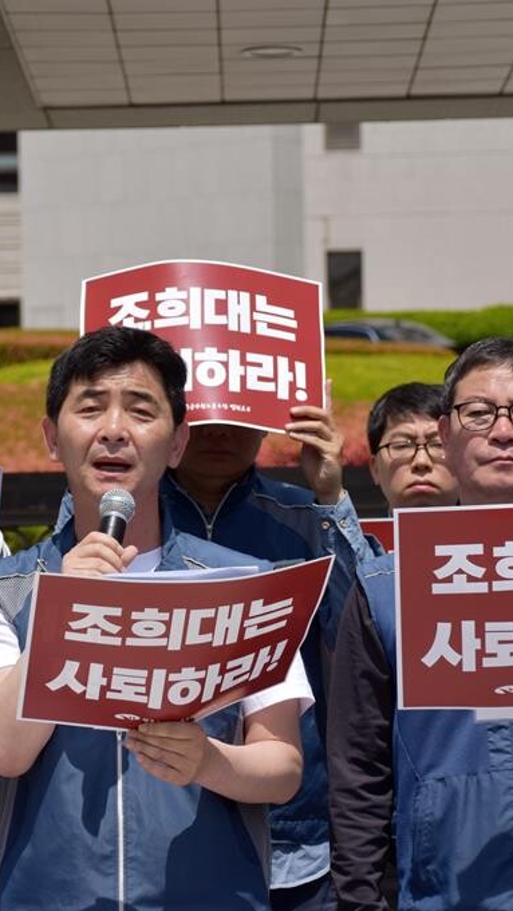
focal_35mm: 154
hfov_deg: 7.9
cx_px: 123
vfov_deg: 14.0
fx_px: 3715
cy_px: 456
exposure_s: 1/1250
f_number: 5
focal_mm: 65
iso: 100
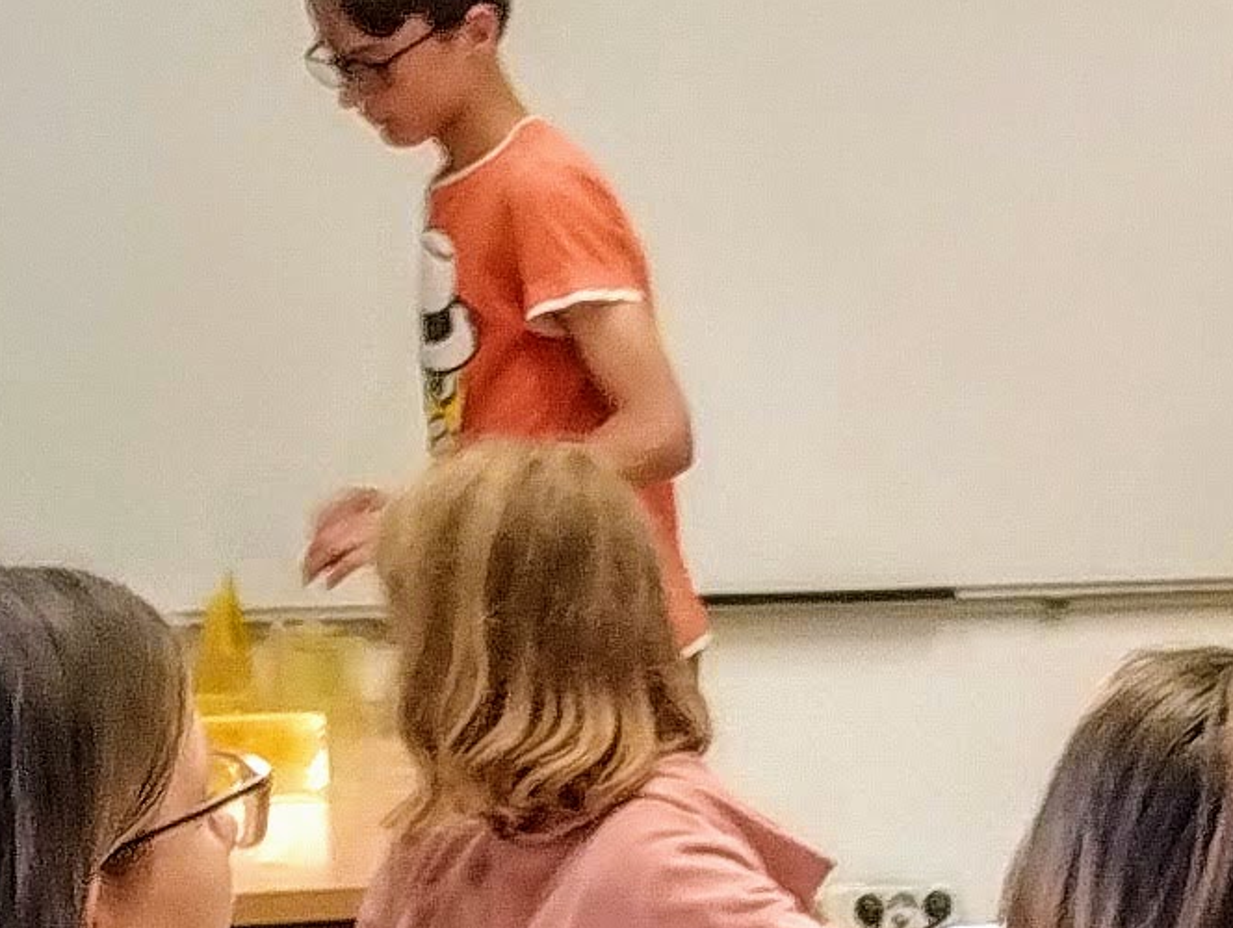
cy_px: 885
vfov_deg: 8.6
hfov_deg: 11.4
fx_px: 6135
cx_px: 1239
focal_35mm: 172
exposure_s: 1/33
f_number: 1.8
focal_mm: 4.27
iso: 469
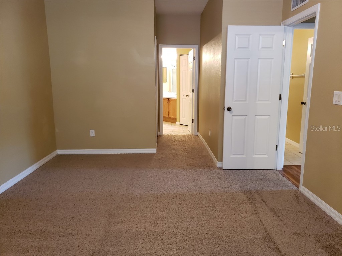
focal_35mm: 26
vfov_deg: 53.1
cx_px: 171
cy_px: 128
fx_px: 257
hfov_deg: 67.3
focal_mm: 4.3
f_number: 1.5
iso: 320
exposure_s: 1/40
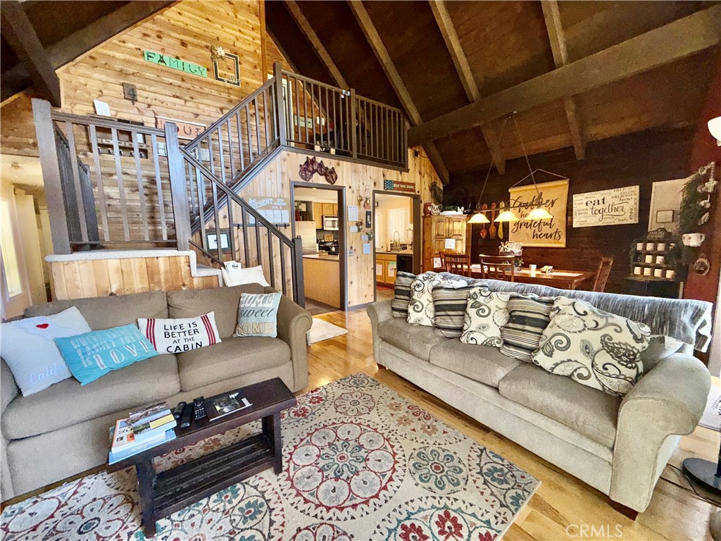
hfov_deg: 102.1
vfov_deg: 85.7
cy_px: 270
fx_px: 292
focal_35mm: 14
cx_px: 360
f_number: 2.2
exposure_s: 1/63
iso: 80
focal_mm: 2.22
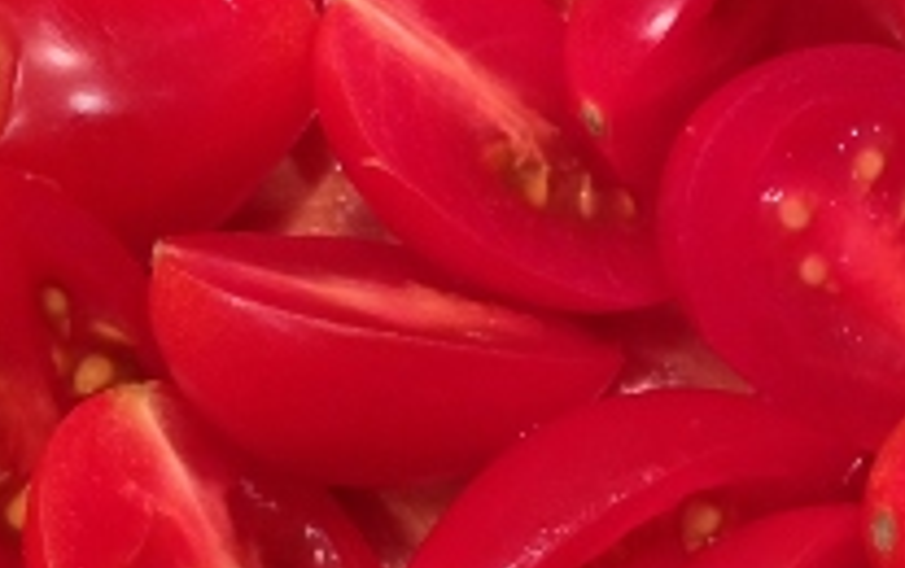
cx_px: 748
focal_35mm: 81
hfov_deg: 25.0
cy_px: 267
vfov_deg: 16.2
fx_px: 2001
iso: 200
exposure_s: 1/20
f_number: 2.4
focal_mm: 4.12
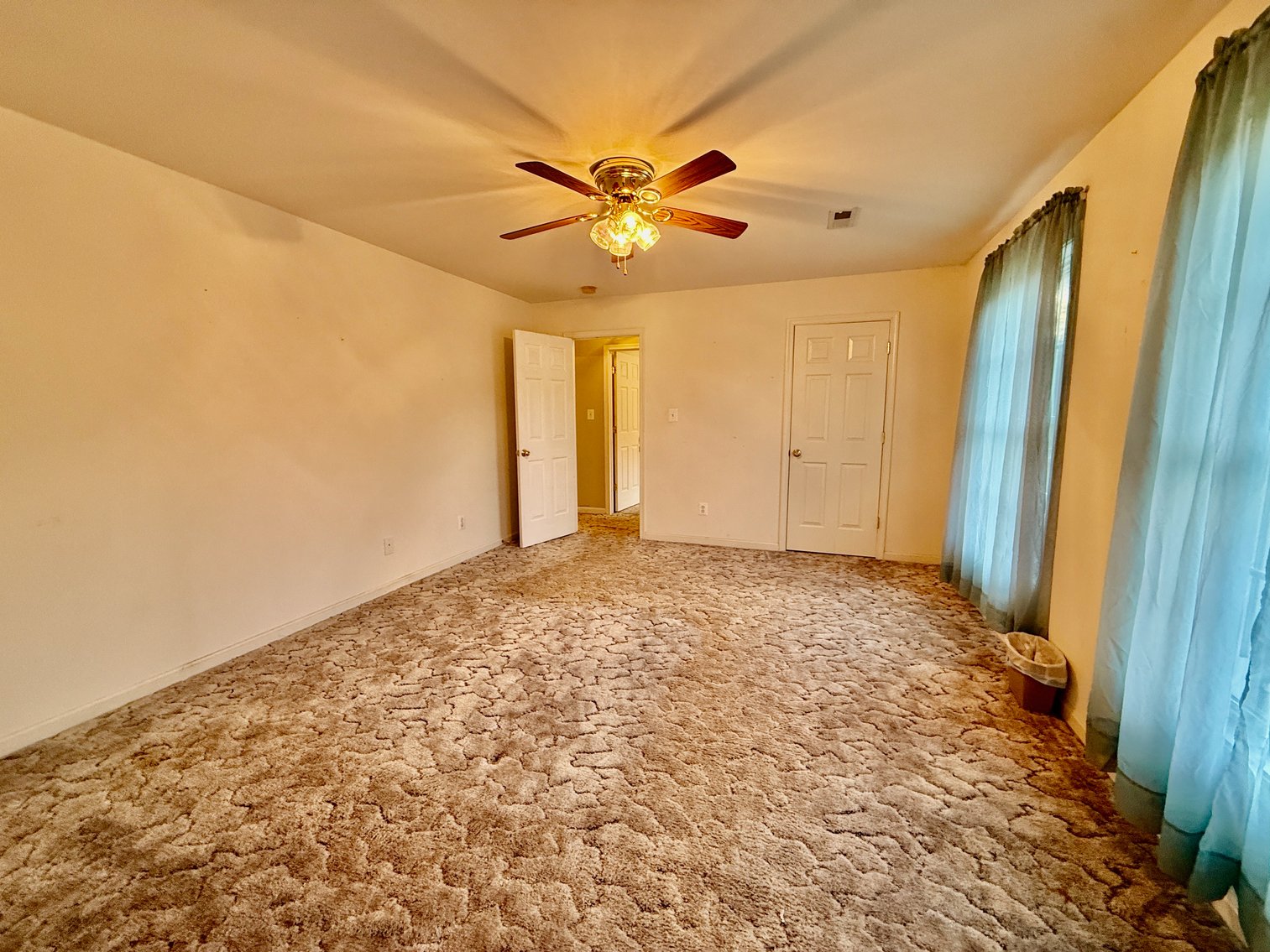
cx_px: 635
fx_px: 514
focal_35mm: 14
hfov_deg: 102.1
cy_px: 476
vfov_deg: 85.7
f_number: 2.2
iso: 320
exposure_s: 1/60
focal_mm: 2.22
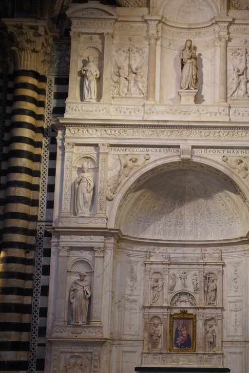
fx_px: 633
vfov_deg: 32.8
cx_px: 195
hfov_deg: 22.0
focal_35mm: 61
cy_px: 230
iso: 800
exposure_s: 1/60
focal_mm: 37
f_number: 2.8
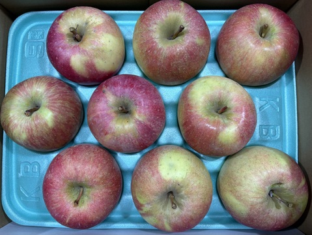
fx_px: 235
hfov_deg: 67.3
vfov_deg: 53.1
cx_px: 156
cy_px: 118
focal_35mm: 26
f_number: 1.6
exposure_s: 1/50
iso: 160
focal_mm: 5.96
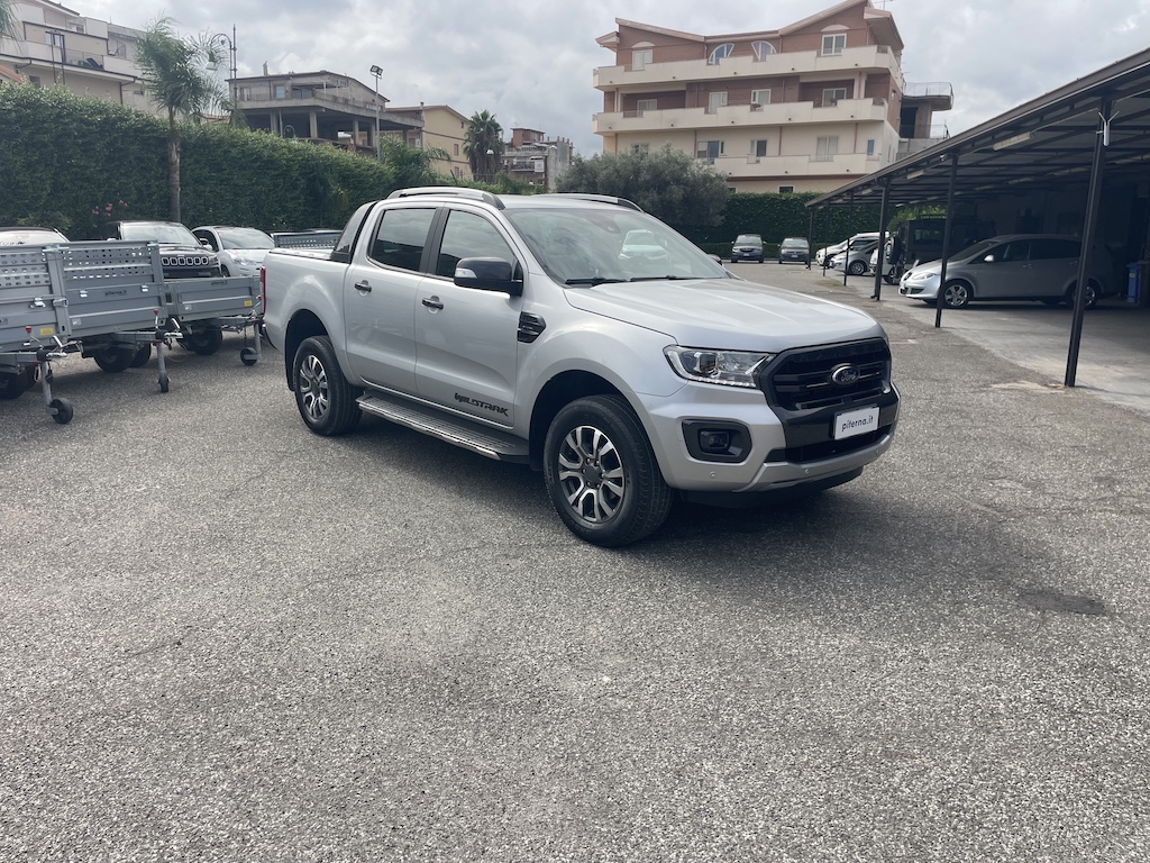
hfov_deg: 67.3
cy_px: 432
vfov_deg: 53.1
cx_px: 575
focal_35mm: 26
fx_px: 864
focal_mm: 4.2
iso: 32
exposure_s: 1/2451
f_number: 1.6
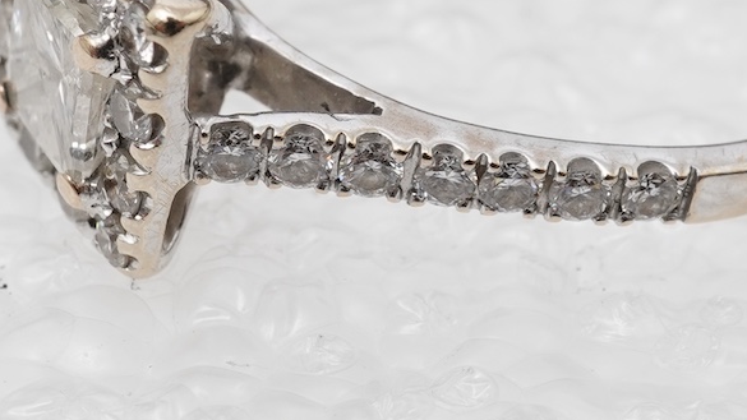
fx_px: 2694
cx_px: 453
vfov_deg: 8.9
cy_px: 135
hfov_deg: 15.8
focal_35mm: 136
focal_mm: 30
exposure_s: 1/125
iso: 400
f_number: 20
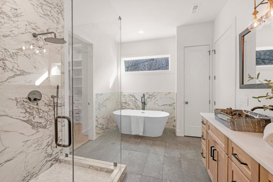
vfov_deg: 81.2
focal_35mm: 14
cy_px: 91
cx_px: 136
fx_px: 106
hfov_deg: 104.3
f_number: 8
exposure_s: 1/30
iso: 250
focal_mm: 14
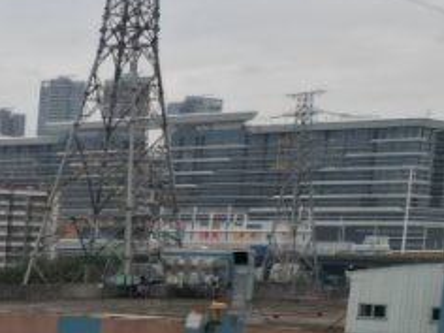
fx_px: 1334
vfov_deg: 13.7
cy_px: 425
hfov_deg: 14.9
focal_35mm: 104
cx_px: -485
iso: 110
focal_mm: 6.72
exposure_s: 1/2000
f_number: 1.7
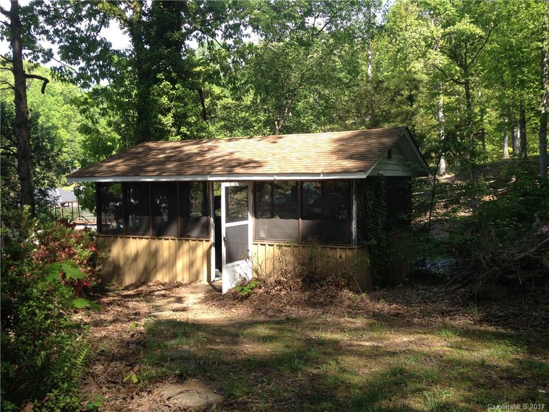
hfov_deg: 52.6
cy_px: 206
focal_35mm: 35
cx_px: 274
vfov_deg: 40.7
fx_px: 555
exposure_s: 1/325
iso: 50
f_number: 2.4
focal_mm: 4.28
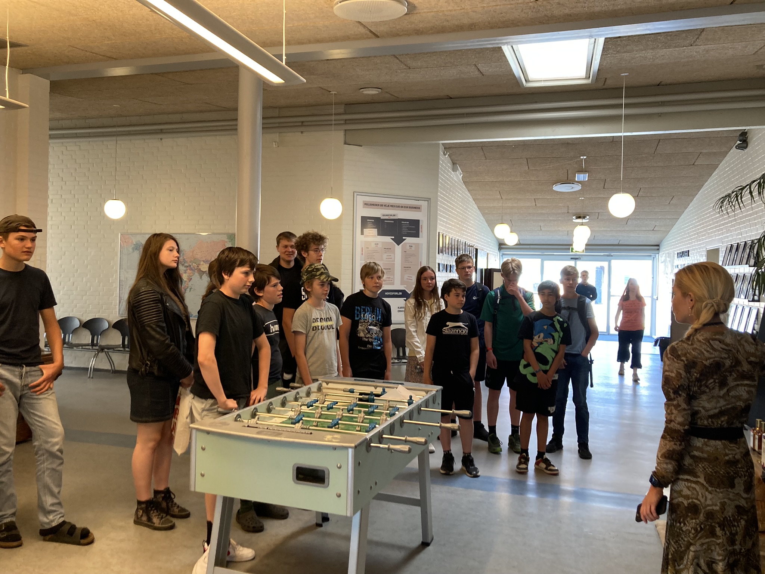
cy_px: 287
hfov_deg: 63.4
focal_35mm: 28
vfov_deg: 49.7
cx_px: 382
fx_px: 619
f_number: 1.8
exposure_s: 1/50
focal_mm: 3.99
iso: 160
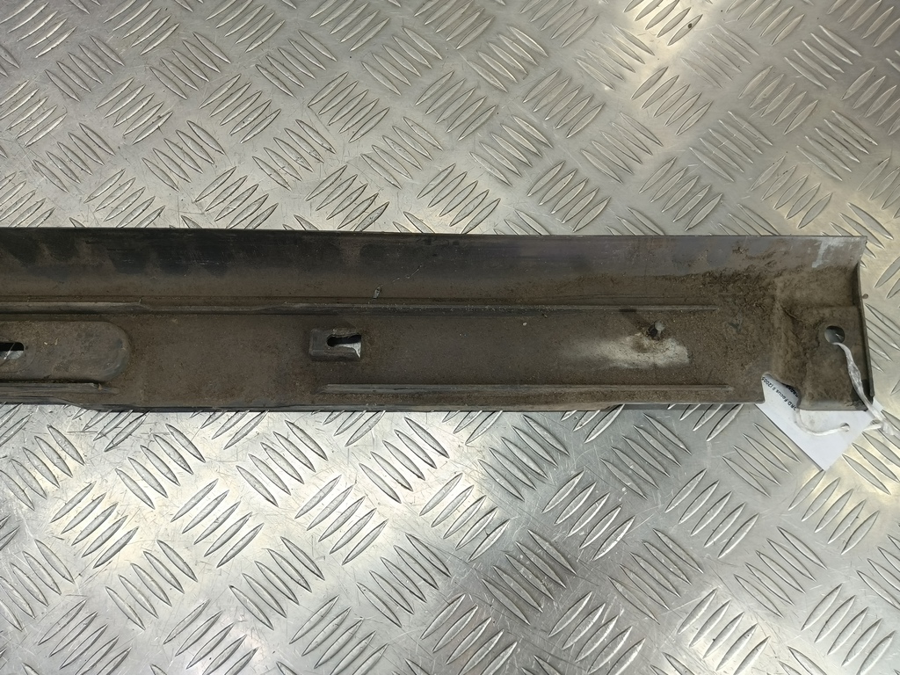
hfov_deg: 73.9
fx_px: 598
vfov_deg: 58.9
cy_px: 338
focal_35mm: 23
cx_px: 450
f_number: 1.6
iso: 93
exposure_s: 1/50
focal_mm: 4.11
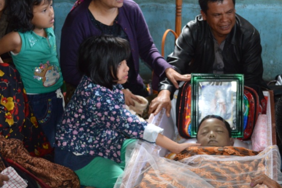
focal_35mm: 61
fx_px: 478
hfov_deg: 32.3
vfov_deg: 22.2
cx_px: 210
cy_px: 111
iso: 1000
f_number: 4
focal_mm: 24
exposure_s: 1/60
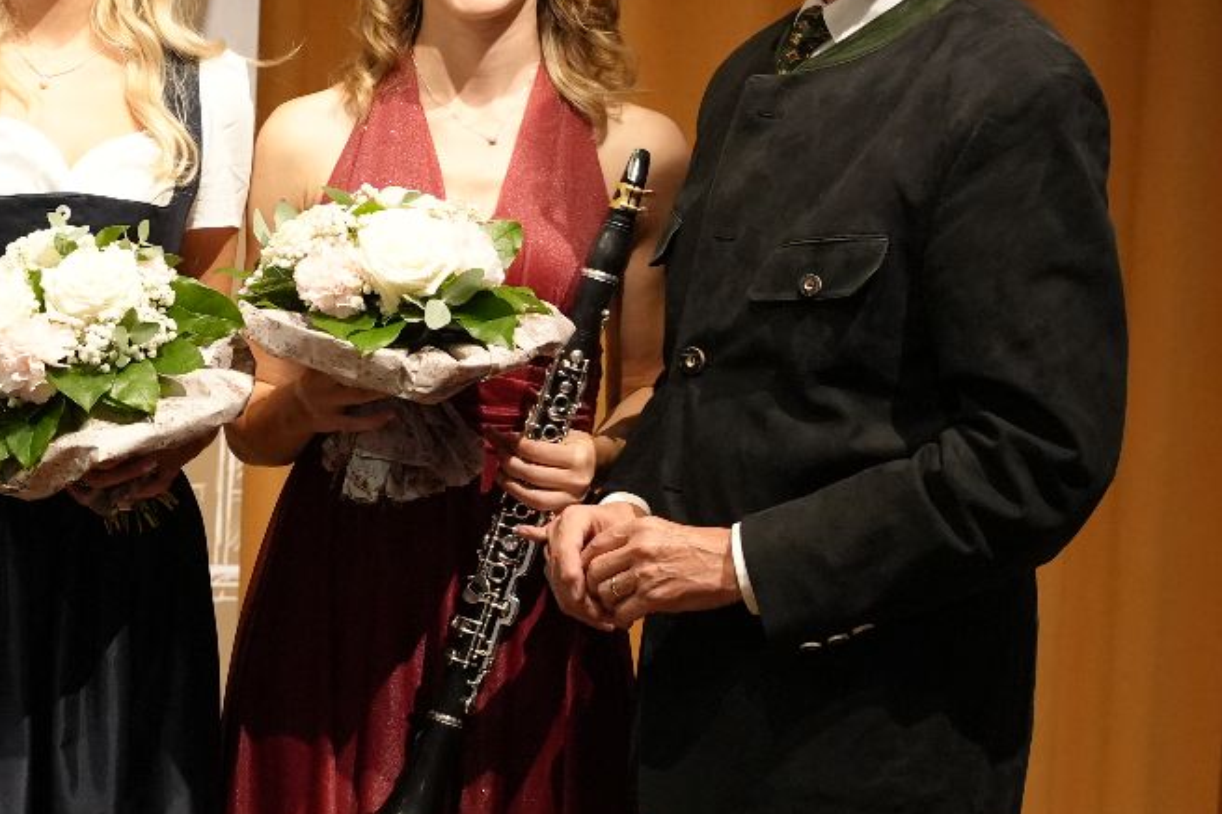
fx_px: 4283
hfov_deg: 15.3
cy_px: 675
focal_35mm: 126
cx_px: -492
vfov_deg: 10.8
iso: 4000
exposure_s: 1/160
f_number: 4
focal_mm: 41.4
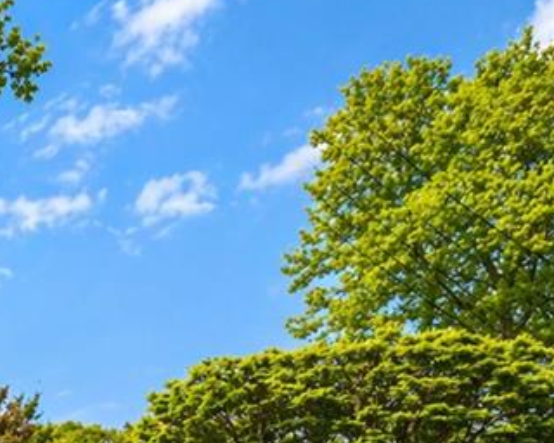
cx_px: -260
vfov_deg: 22.7
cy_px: 540
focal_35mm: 62
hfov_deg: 24.5
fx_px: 1008
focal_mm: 20.5
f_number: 5
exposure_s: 1/100
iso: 100
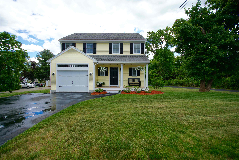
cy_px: 80
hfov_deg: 100.4
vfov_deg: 77.3
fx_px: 100
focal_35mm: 15
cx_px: 120
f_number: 6.3
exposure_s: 1/160
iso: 100
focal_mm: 10
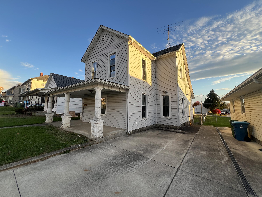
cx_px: 131
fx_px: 98
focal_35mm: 13
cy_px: 98
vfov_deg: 89.9
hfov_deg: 106.2
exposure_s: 1/252
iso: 32
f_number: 1.8
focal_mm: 1.57
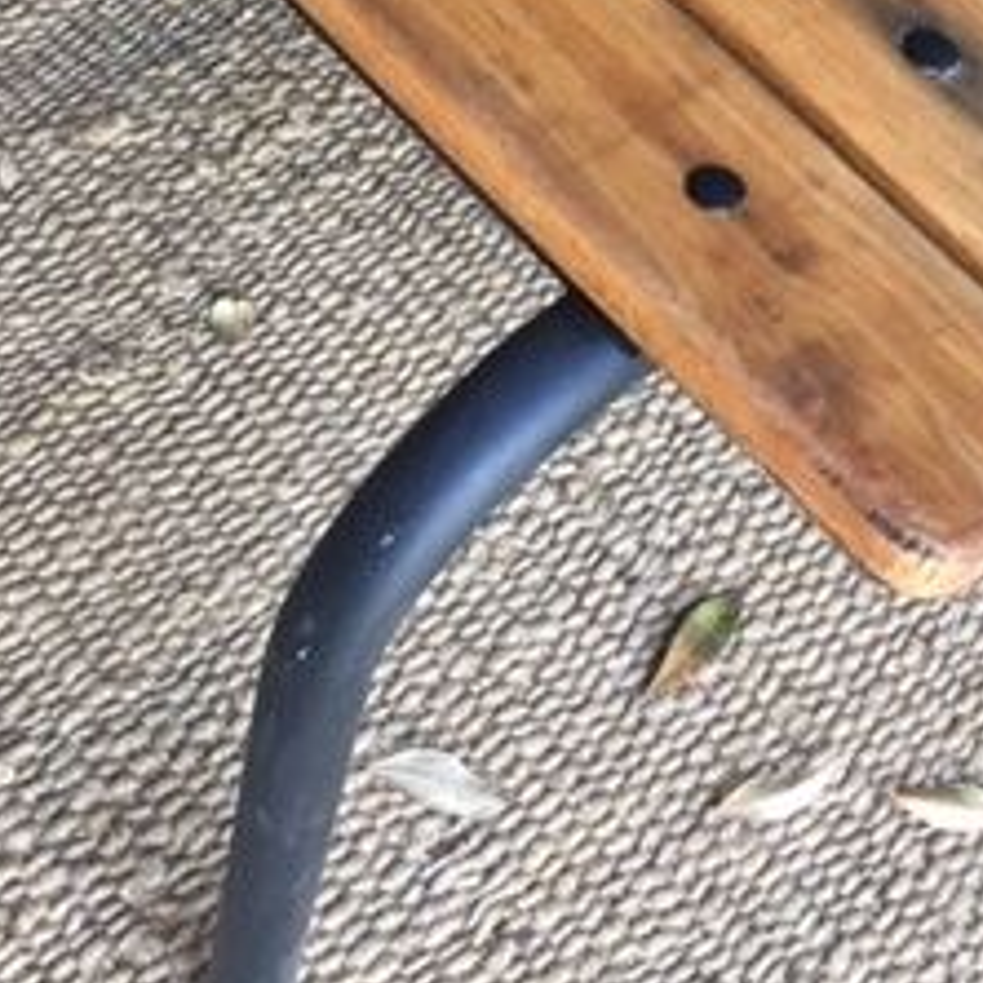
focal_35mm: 74
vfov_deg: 22.5
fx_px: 2377
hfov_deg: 23.4
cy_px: 9
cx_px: 536
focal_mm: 4.15
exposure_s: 1/33
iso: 64
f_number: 2.2
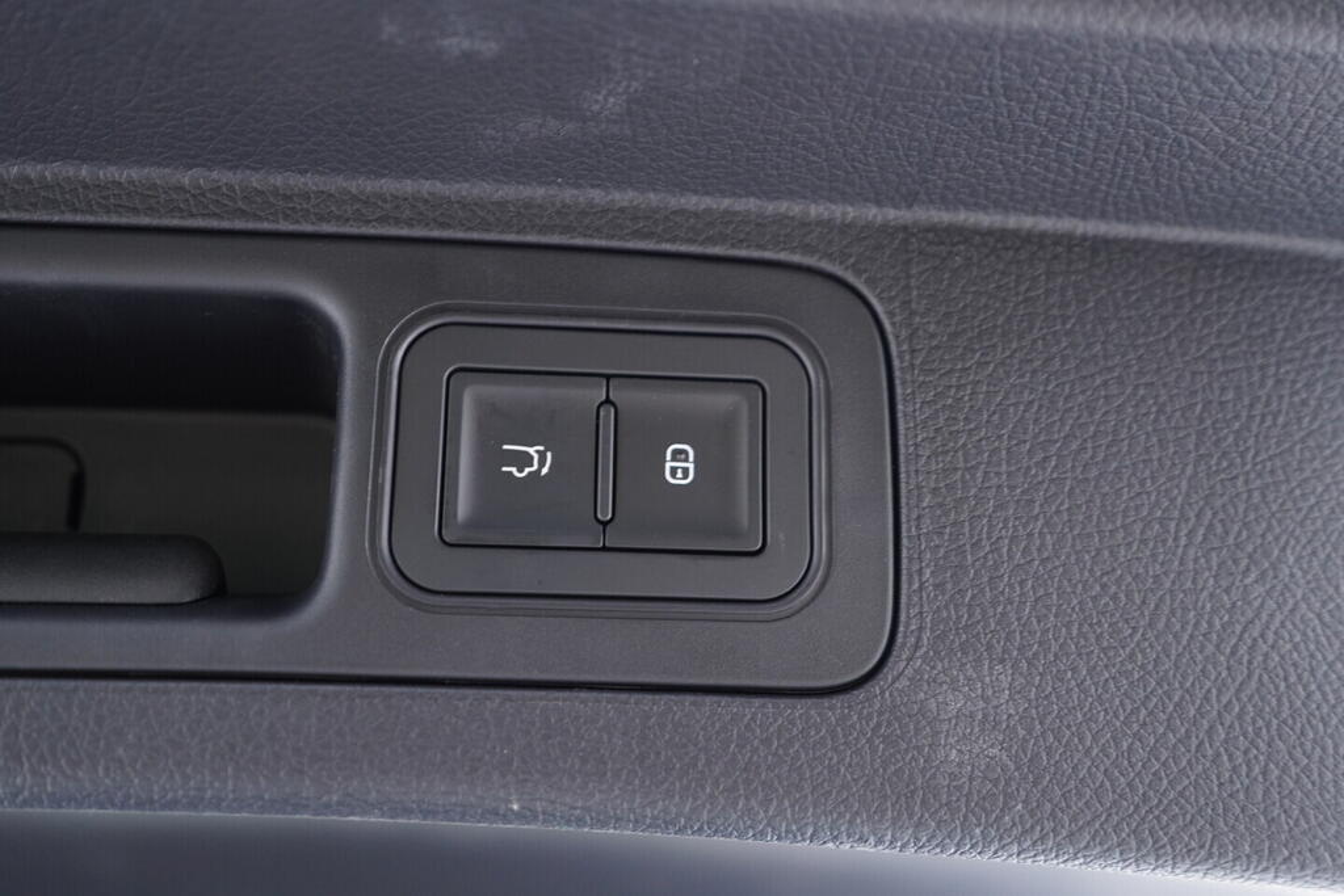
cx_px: 672
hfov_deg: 53.1
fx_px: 1344
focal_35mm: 36
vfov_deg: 36.9
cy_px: 448
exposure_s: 1/40
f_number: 2.8
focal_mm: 24
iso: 800
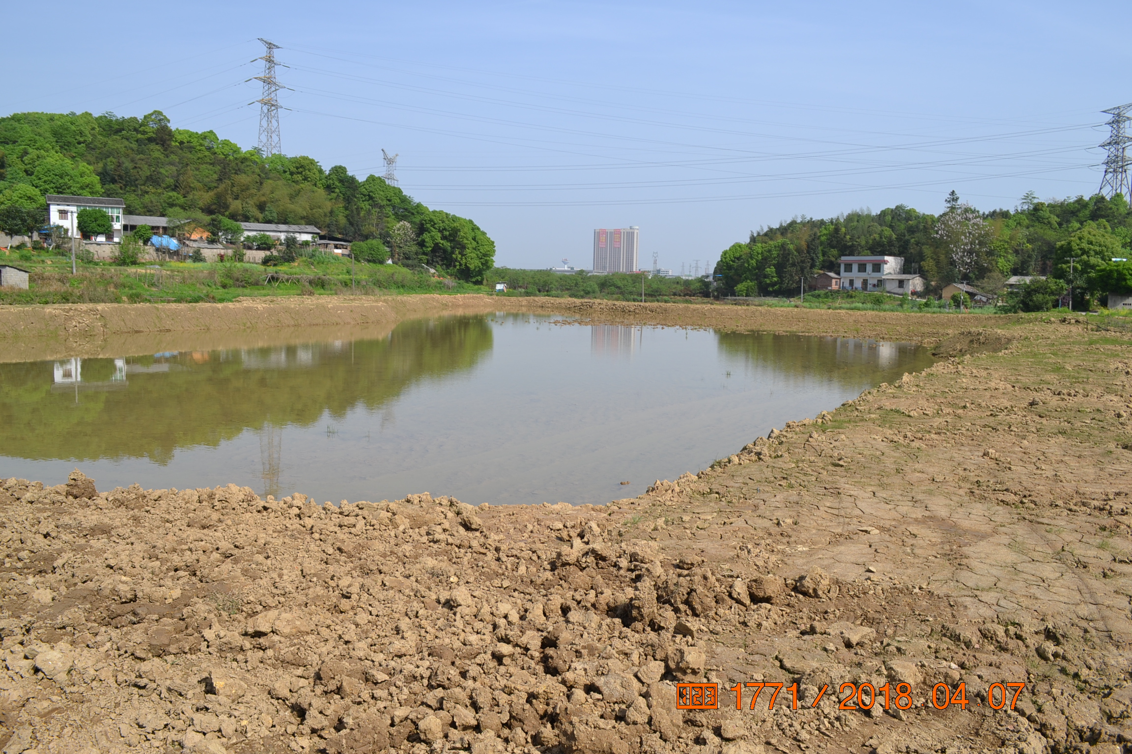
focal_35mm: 27
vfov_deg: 47.9
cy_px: 377
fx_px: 849
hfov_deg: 67.4
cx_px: 566
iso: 100
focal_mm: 18
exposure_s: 1/250
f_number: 8
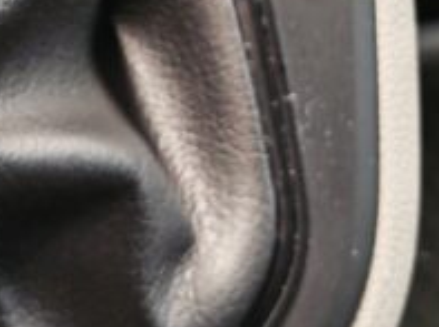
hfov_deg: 13.1
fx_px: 1911
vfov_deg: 9.3
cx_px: 145
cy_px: -278
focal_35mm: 151
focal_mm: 5.4
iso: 500
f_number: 1.6
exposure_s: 1/33
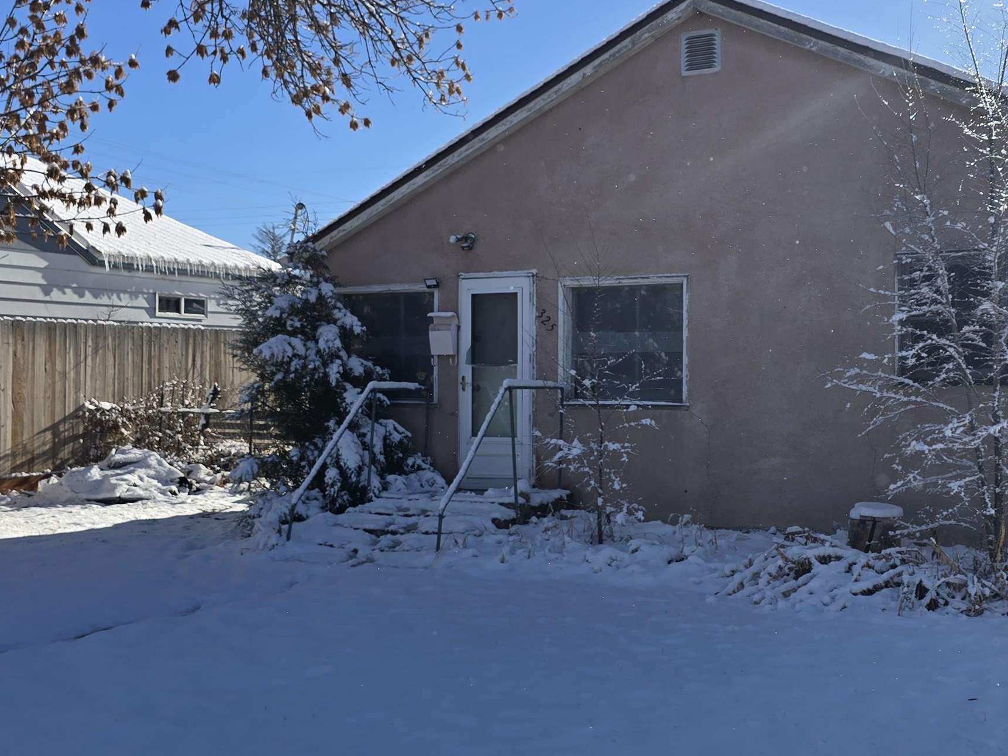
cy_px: 381
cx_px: 642
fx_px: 1194
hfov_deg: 45.3
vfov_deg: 35.1
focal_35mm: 41
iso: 12
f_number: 1.7
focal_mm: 6.3
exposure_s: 1/1235
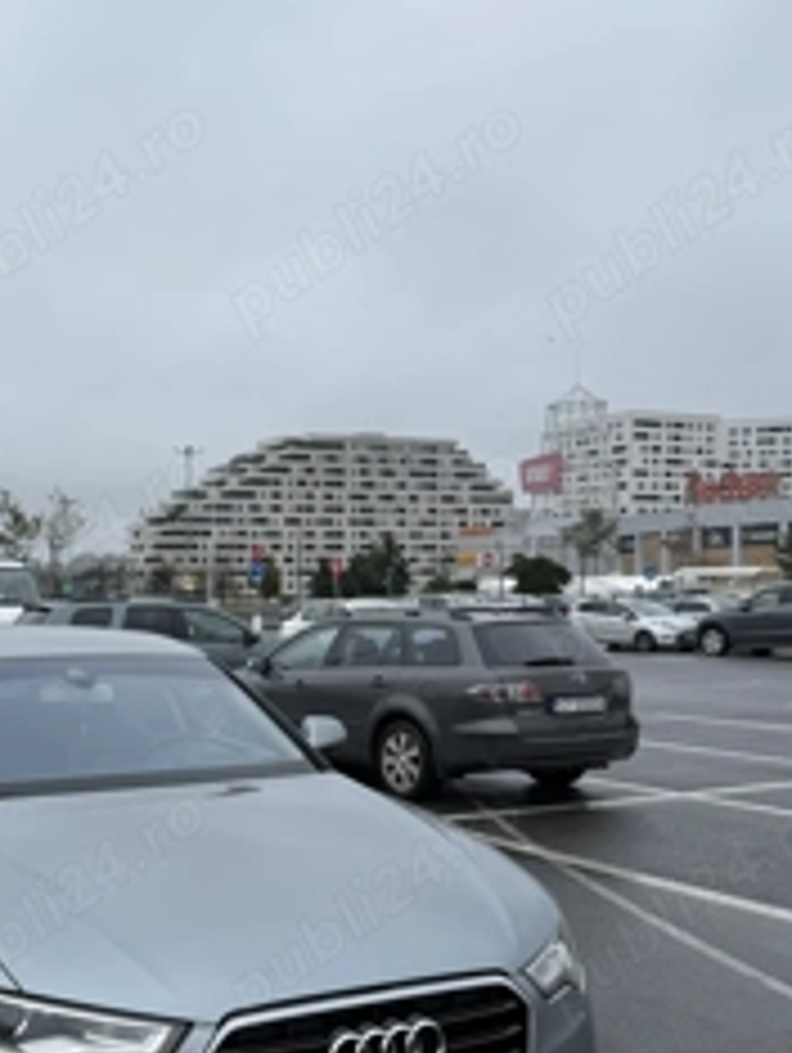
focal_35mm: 41
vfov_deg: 45.5
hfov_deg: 34.6
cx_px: 216
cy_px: 634
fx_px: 1248
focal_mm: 6.76
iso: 80
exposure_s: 1/1464
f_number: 1.78
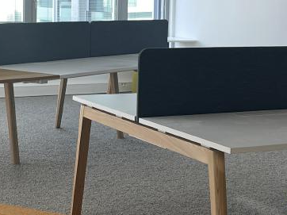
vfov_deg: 16.0
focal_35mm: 92
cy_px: 75
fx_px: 762
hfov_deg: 21.3
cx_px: 129
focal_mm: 4.2
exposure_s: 1/100
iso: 40
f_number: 1.6
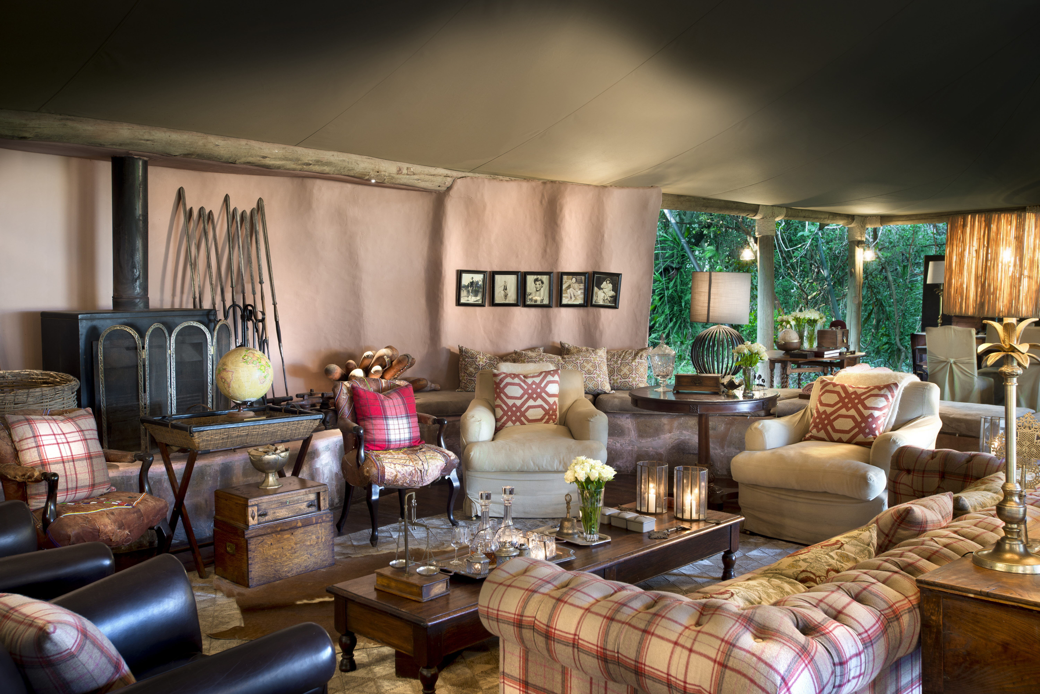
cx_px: 520
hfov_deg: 54.4
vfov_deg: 37.9
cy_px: 347
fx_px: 1011
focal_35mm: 35
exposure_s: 1/1.43
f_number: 9.5
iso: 200
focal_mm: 35
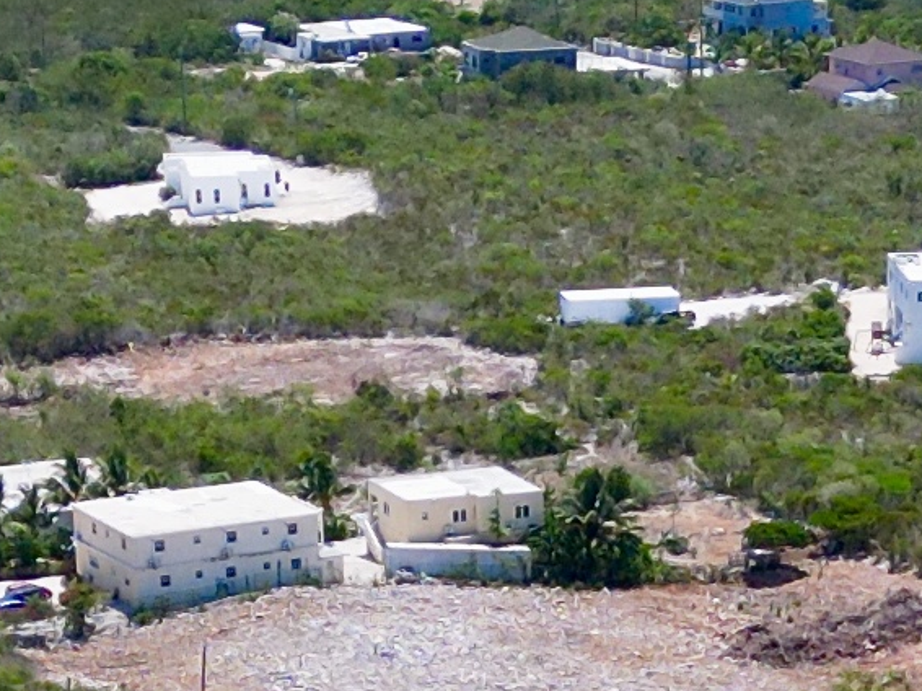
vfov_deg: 8.5
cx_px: 761
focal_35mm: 171
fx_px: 4553
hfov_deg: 11.5
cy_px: 1051
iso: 150
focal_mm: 6.72
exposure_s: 1/4000
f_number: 1.7
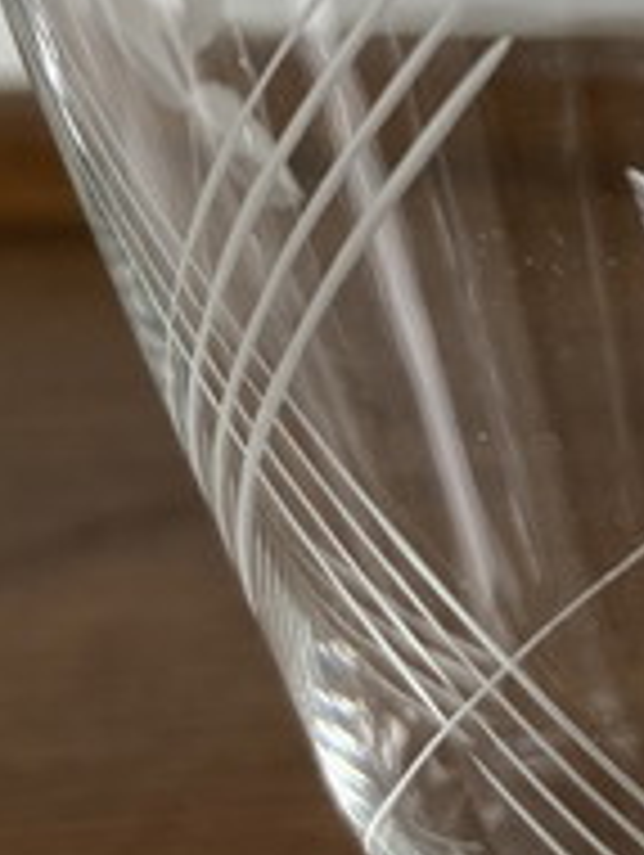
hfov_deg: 12.9
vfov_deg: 17.8
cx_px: 923
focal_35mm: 110
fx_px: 2723
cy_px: 328
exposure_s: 1/135
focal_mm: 3.99
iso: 20
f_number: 1.8
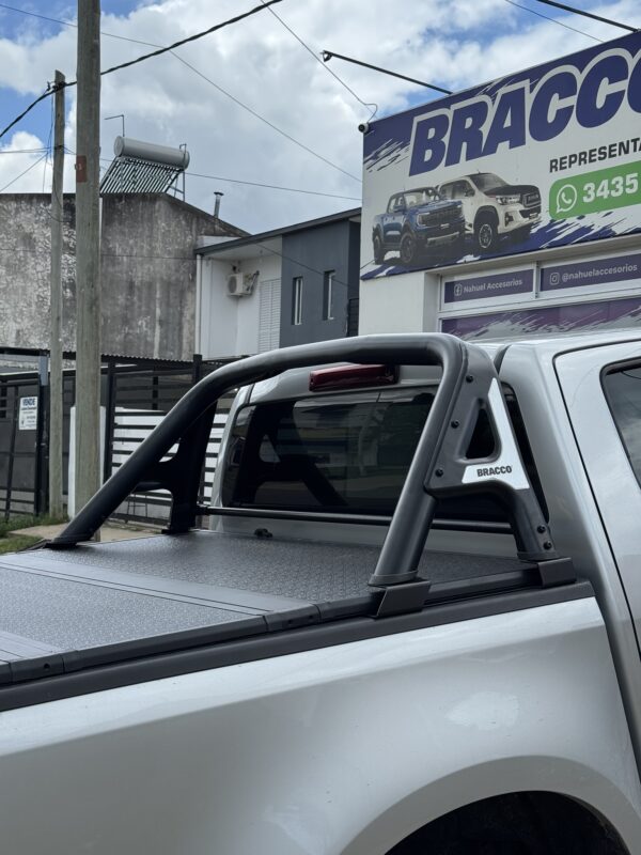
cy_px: 428
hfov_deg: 30.3
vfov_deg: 39.7
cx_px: 320
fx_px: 1185
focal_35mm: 48
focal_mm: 6.76
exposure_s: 1/2833
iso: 64
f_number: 1.78
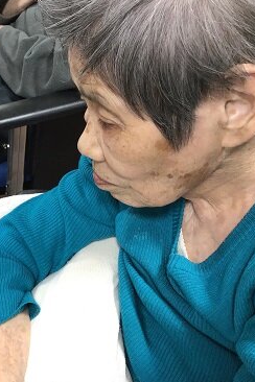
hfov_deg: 28.6
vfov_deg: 44.5
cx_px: 1
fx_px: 467
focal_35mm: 44
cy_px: 193
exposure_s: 1/30
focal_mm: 3.3
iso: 100
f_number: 2.4
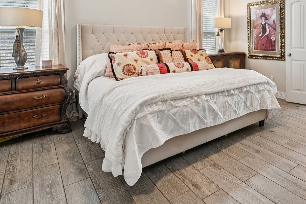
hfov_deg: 70.3
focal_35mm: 24
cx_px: 218
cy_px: 36
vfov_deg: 49.5
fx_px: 204
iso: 800
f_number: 8
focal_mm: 14
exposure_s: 1/40
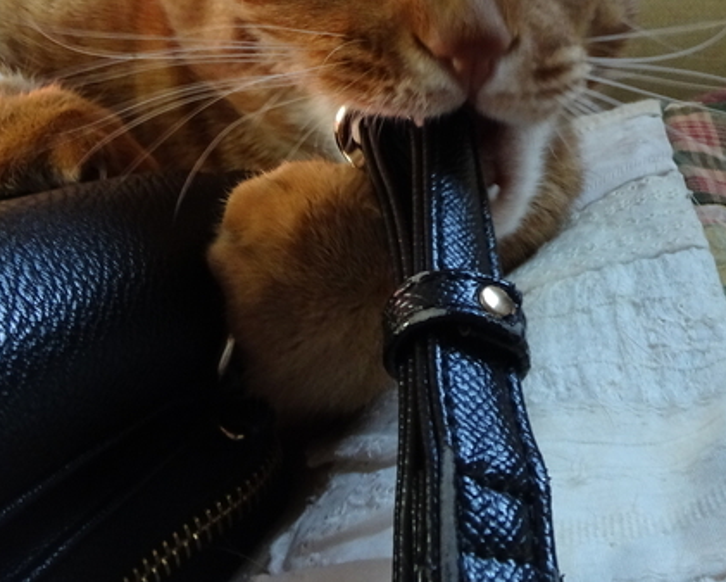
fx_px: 1225
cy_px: -36
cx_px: 509
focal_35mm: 57
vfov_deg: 25.1
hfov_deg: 32.6
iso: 200
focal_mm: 4.1
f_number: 3.5
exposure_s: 1/30
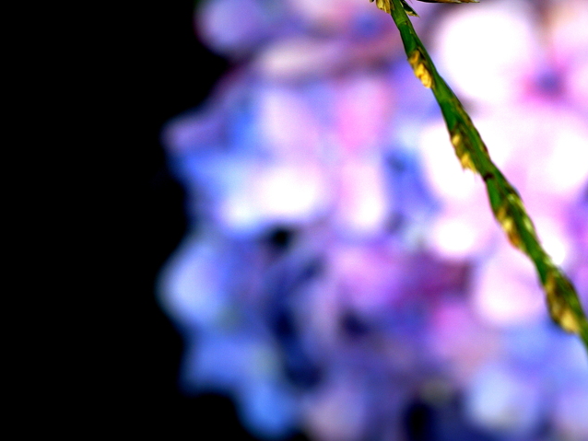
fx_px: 3534
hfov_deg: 9.5
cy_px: 182
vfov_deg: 7.1
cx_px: 406
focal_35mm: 208
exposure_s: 1/400
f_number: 6.3
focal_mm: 90
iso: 100
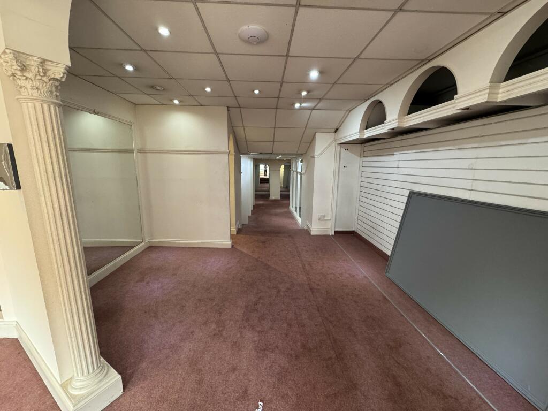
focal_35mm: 14
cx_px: 274
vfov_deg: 85.7
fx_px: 222
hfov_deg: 102.1
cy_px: 206
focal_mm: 2.22
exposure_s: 1/50
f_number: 2.2
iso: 400
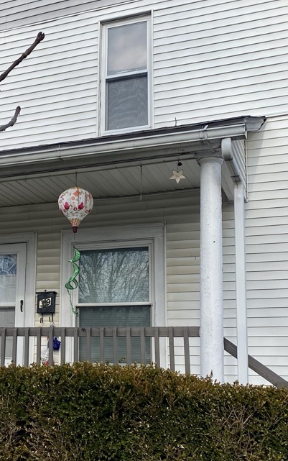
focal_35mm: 55
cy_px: 255
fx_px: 690
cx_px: -15
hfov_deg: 22.5
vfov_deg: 36.8
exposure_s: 1/1653
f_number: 1.8
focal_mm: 4.25
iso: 32
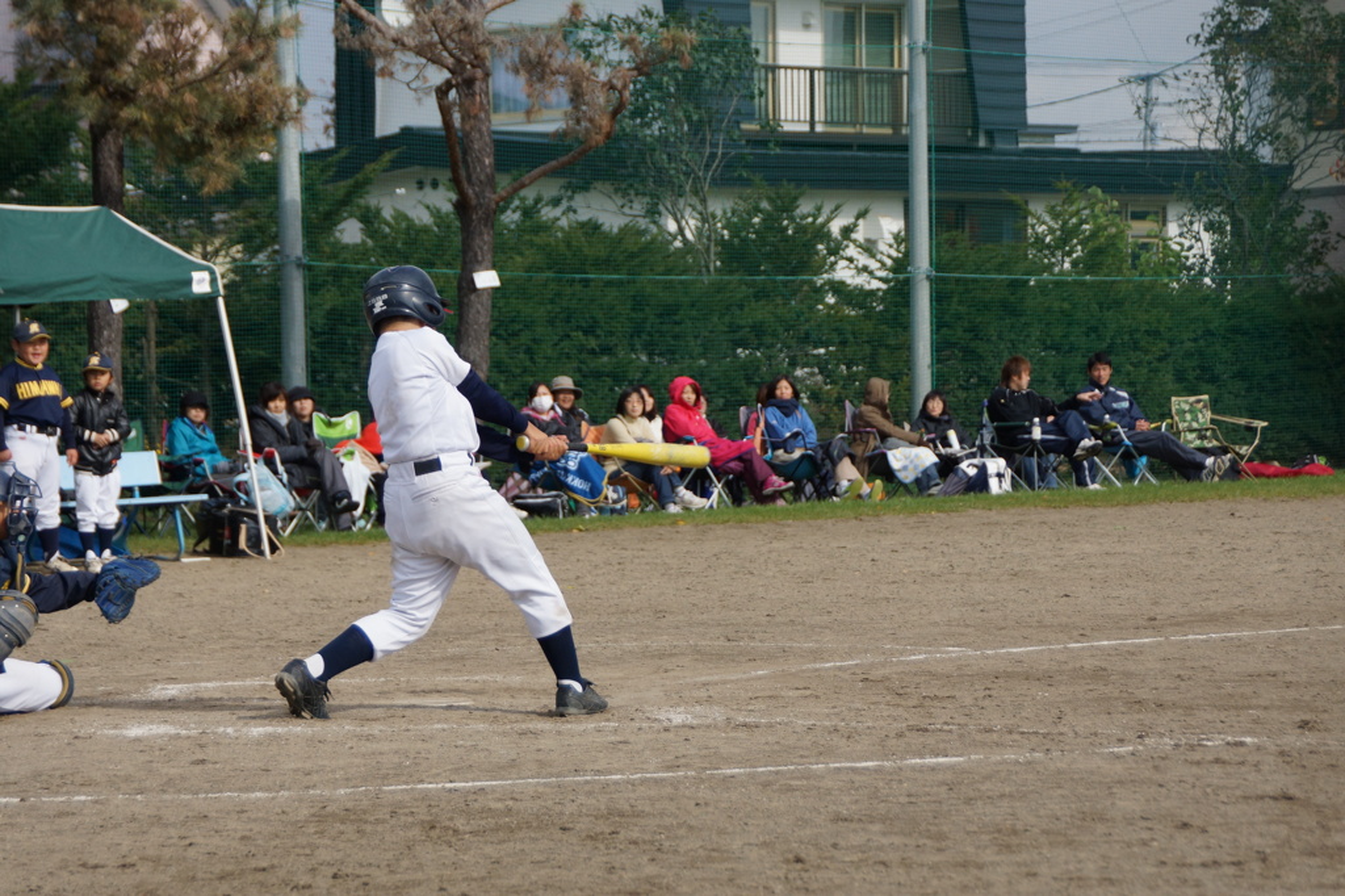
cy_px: 448
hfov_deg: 15.2
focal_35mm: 135
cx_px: 672
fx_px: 5042
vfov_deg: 10.2
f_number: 5.6
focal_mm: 90
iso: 320
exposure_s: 1/1600
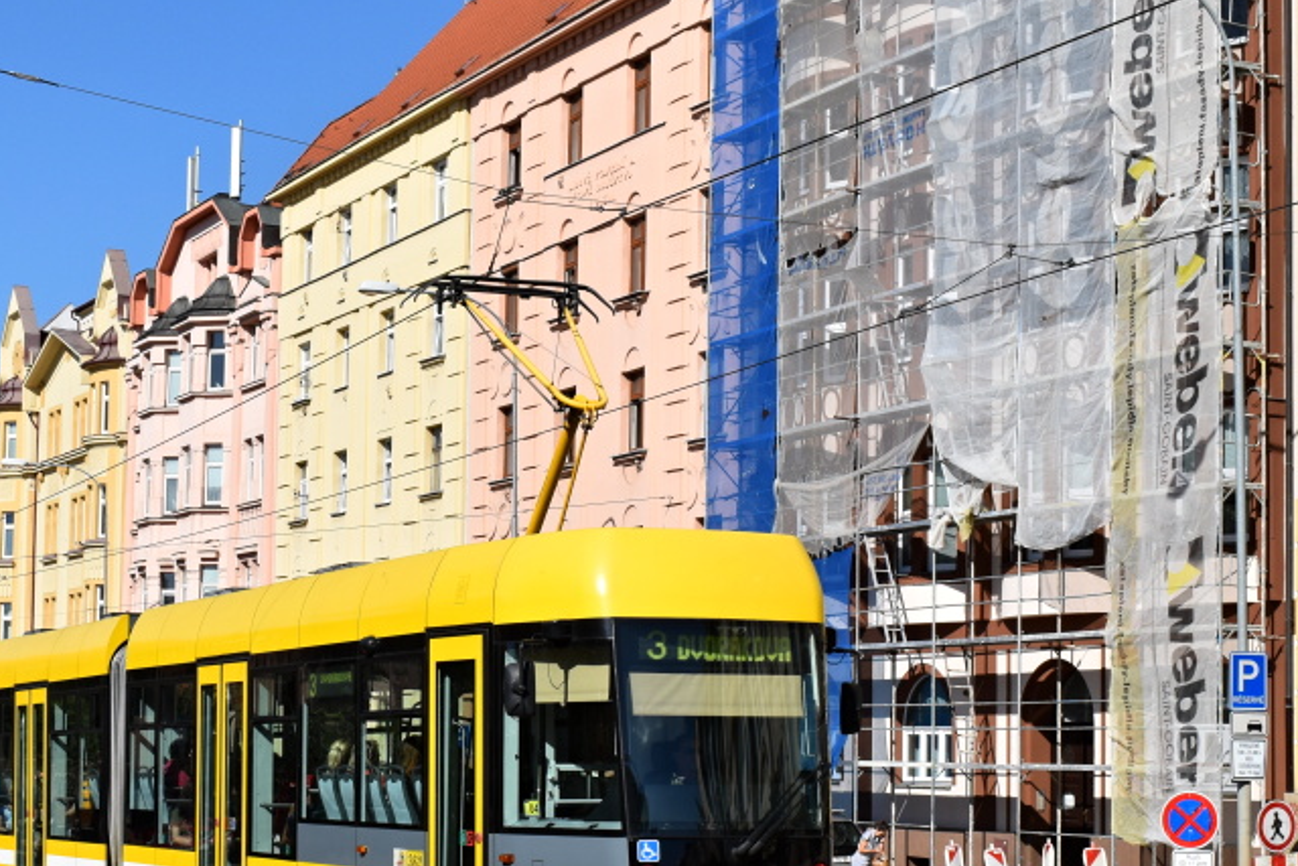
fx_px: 2596
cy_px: 553
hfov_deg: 27.9
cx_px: 471
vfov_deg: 18.9
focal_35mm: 72
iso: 200
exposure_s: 1/500
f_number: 11
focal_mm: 30
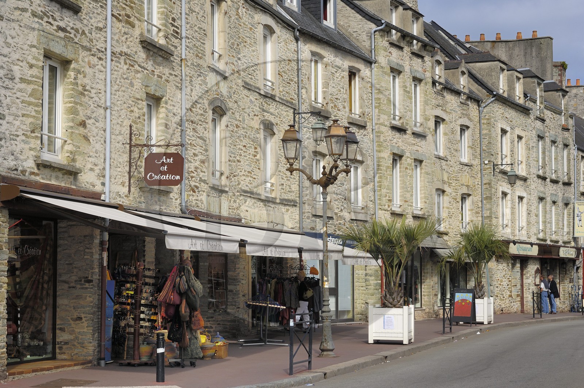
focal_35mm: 75
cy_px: 194
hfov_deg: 27.0
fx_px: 1215
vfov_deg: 18.1
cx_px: 292
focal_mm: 50
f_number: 9.5
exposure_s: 1/160
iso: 100
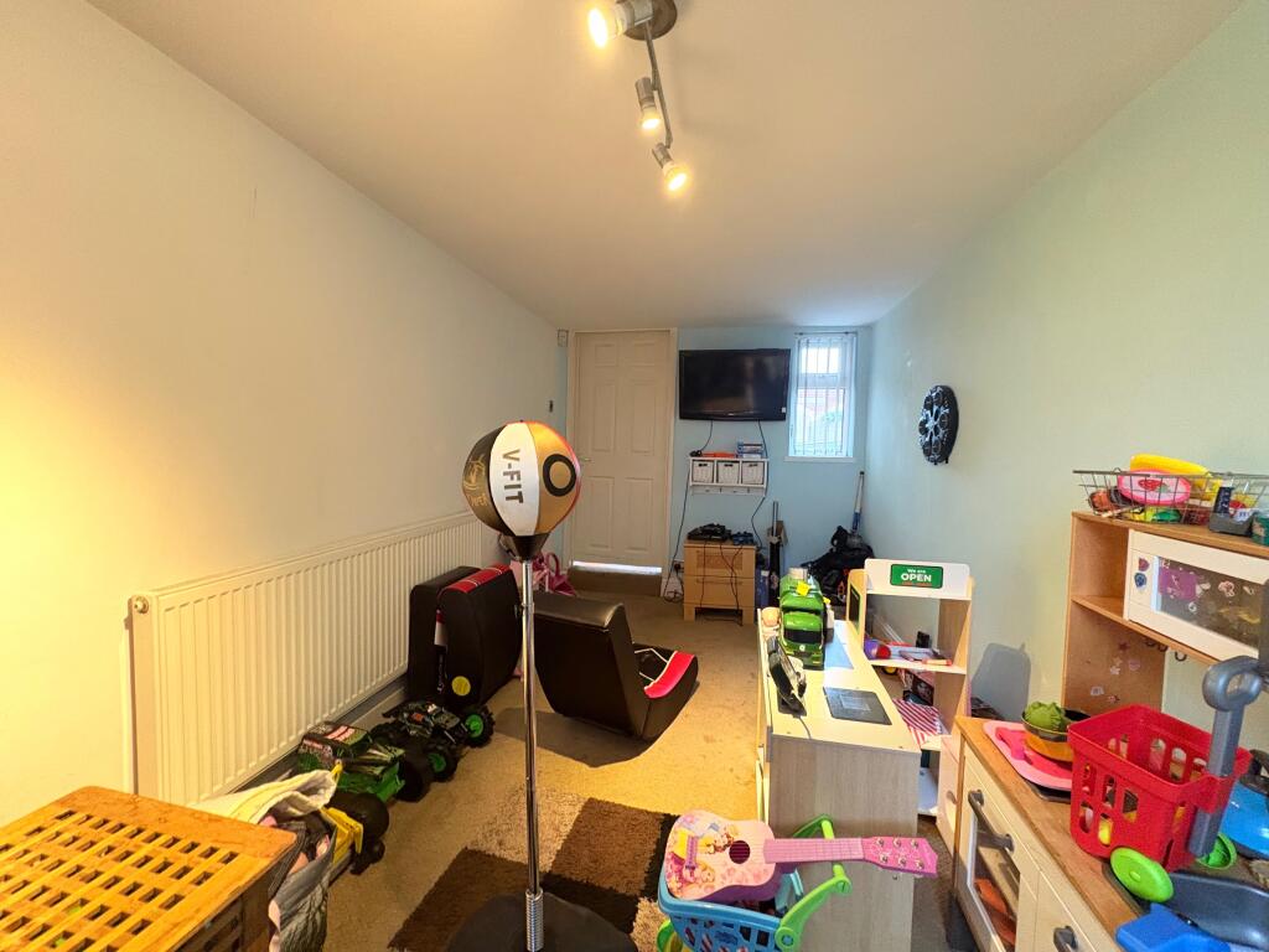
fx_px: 513
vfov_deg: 85.7
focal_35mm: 14
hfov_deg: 102.1
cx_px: 634
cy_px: 476
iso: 500
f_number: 2.2
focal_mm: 2.22
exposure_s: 1/50
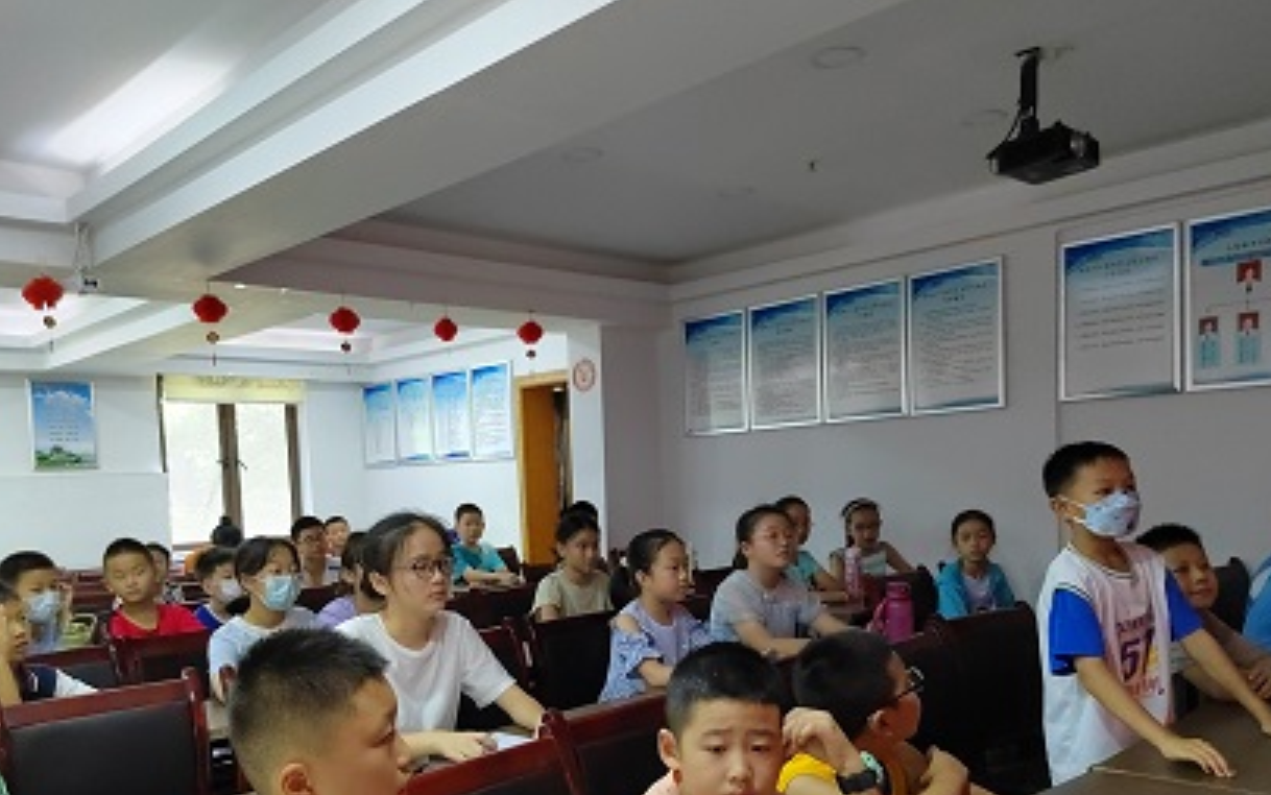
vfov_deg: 41.1
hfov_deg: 62.9
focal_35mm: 30
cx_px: 629
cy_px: 559
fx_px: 1039
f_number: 1.9
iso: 2641
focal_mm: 5.52
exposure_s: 1/50
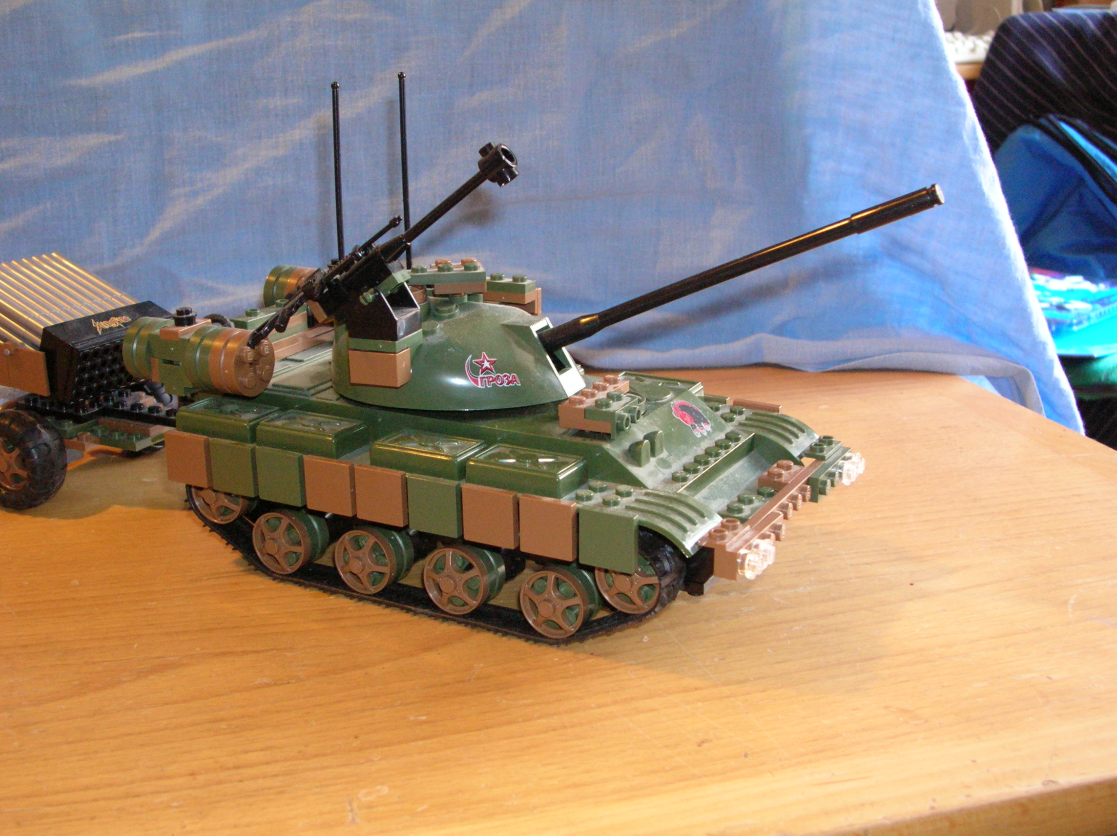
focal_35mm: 45
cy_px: 418
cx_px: 558
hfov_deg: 42.1
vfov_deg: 32.1
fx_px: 1451
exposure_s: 1/5.3
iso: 200
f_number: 3.1
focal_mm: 7.5
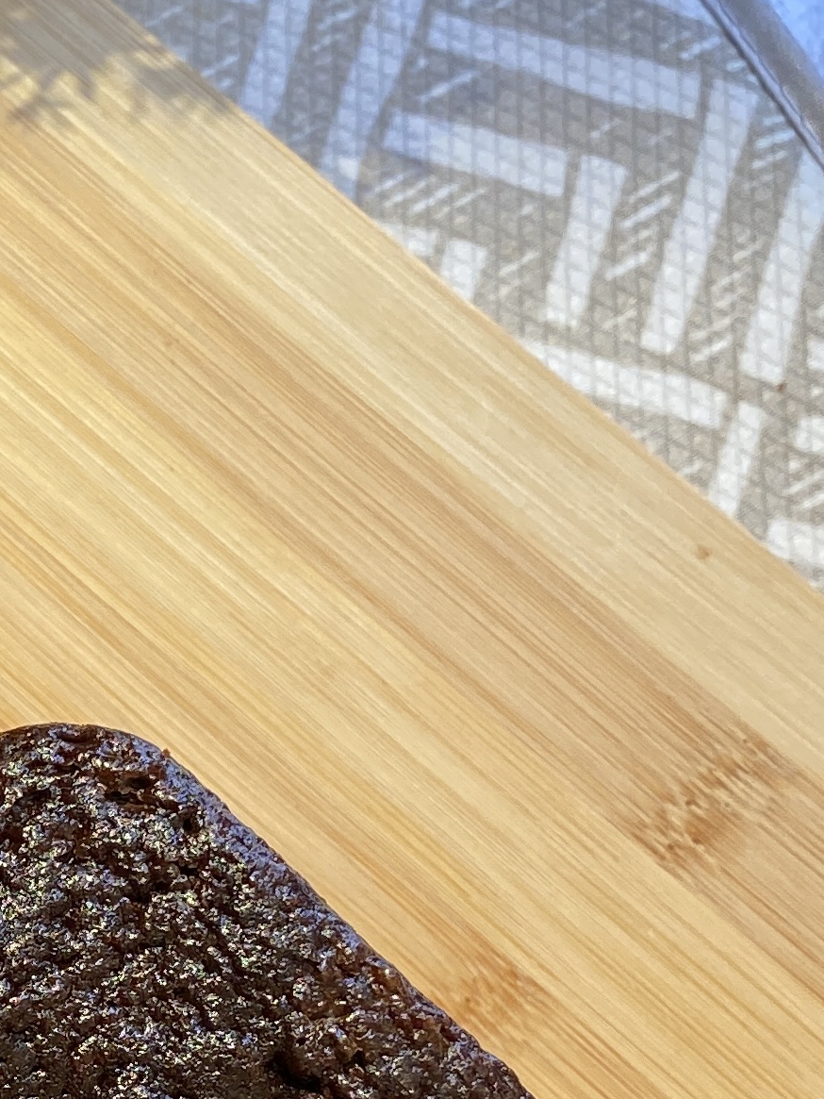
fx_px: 2856
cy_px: 1030
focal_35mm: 90
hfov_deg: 15.6
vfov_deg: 21.2
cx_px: -244
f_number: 1.8
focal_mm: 4.25
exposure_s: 1/121
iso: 50
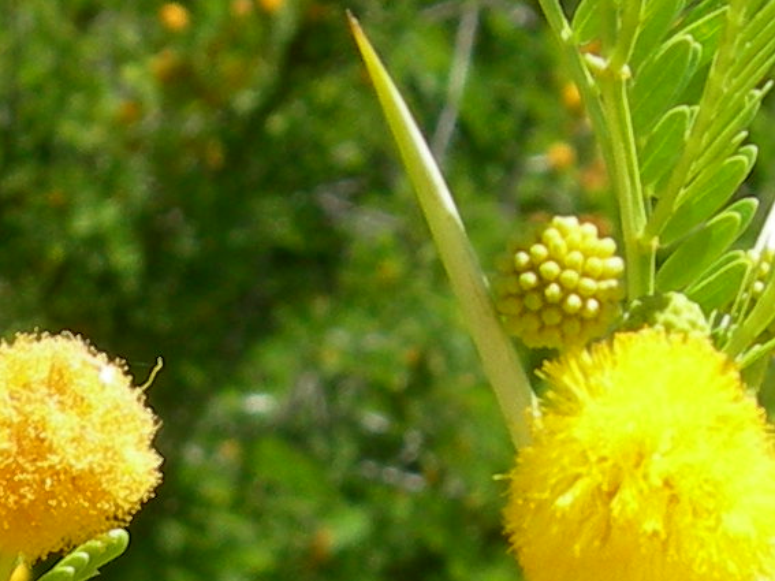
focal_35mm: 206
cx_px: 142
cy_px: 744
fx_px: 4611
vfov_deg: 7.1
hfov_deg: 9.6
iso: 50
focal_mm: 7.8
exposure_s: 1/245
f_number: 4.8
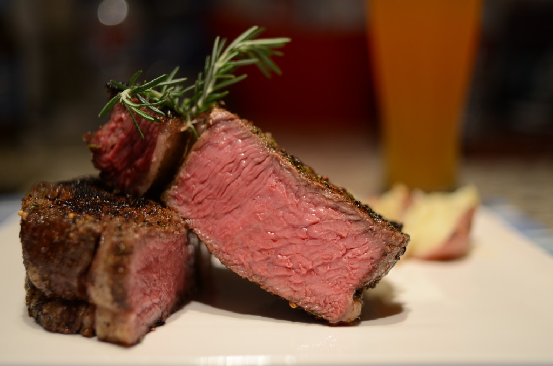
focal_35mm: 52
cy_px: 183
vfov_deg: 25.6
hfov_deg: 37.9
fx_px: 805
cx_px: 276
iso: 400
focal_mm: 35
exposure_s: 1/160
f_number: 2.2
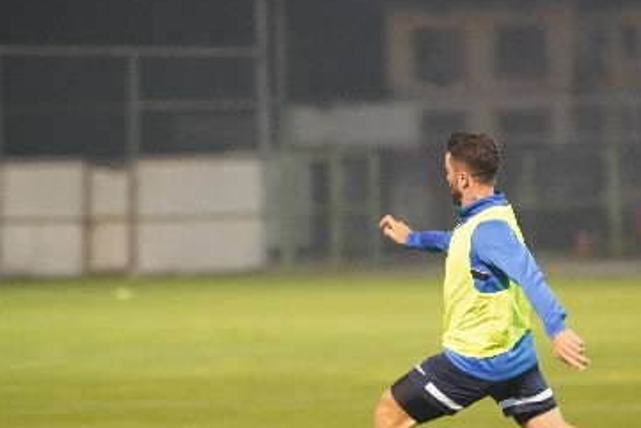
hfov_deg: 5.6
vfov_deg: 3.7
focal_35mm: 371
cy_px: 228
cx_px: 421
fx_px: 6608
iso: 5000
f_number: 3.2
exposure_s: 1/200
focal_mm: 200
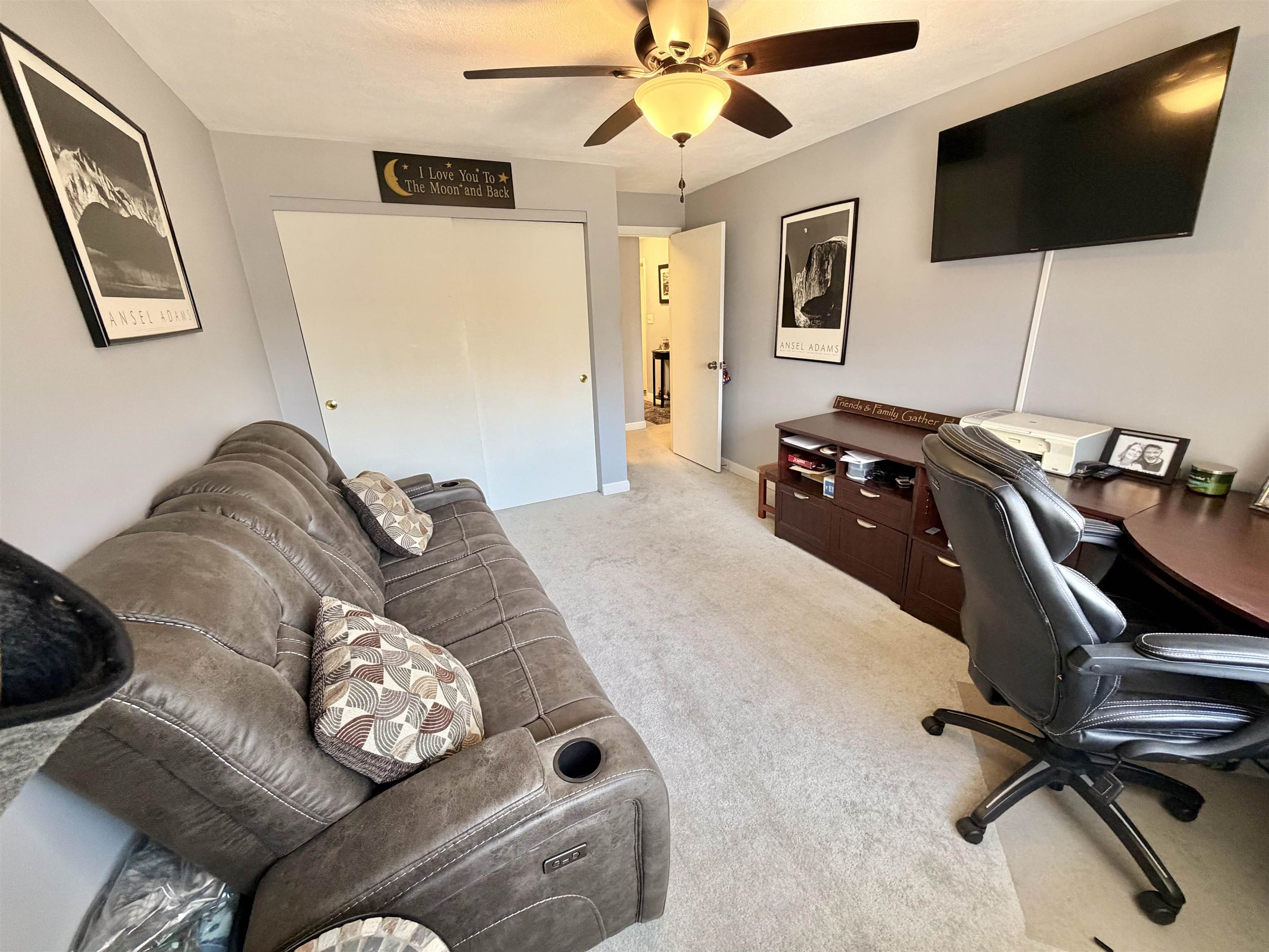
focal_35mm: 14
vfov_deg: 85.7
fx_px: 513
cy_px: 476
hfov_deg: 102.1
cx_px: 634
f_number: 2.2
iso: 250
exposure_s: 1/60
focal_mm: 2.22
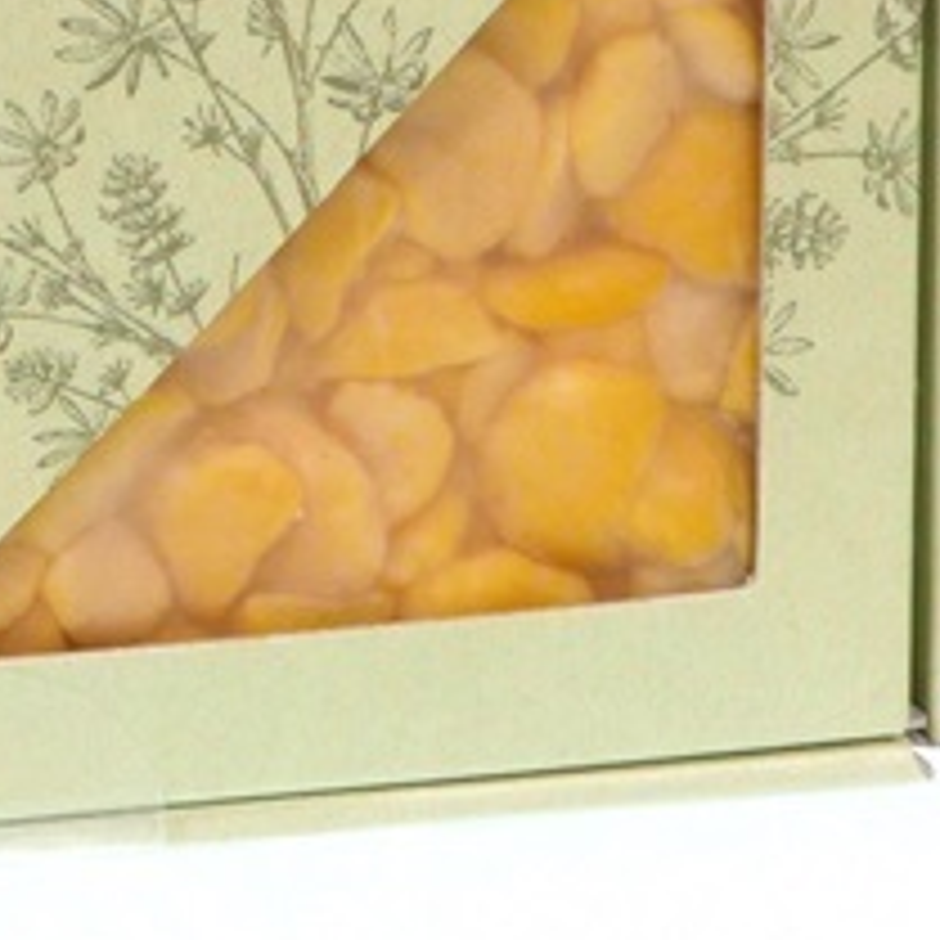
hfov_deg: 7.1
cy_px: -477
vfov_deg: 7.1
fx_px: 7496
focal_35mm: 244
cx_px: -83
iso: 800
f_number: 16
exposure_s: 1/30
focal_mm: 34
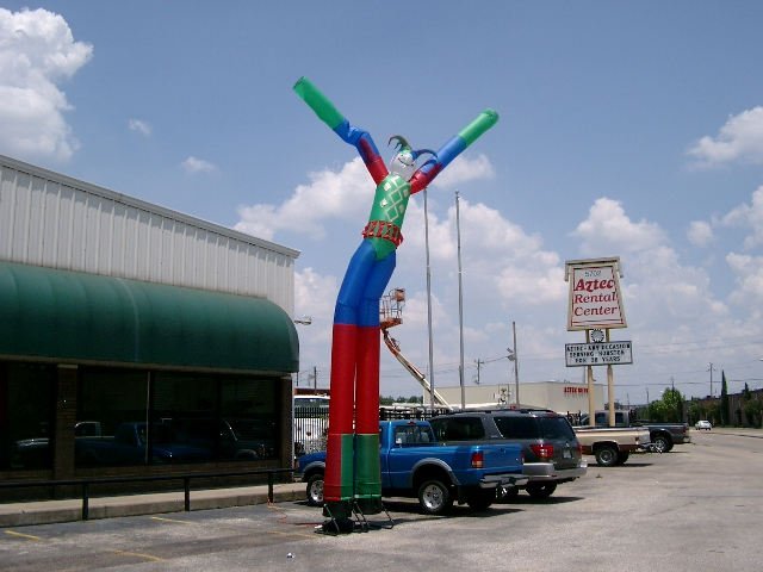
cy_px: 286
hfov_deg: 50.1
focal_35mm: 37
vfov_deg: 38.7
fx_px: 816
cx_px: 382
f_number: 5
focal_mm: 7.6
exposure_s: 1/1600
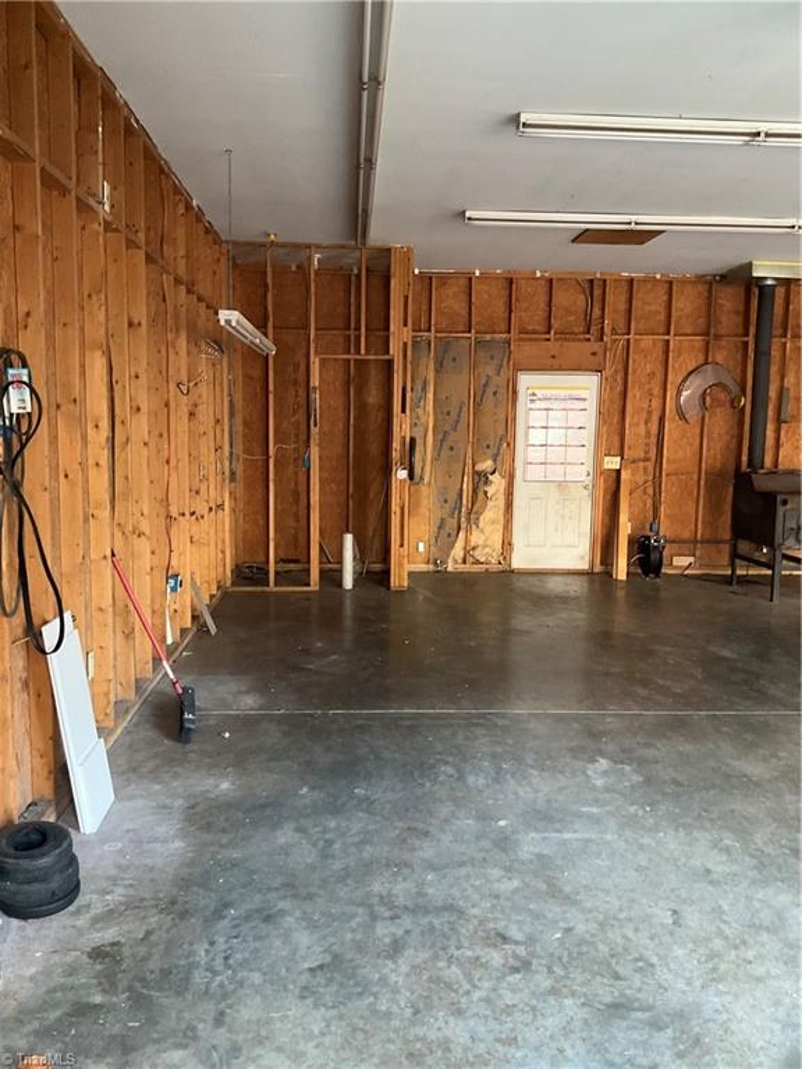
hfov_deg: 48.2
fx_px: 896
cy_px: 534
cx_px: 401
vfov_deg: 61.7
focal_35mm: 29
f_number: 1.8
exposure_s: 1/60
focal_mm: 3
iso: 250
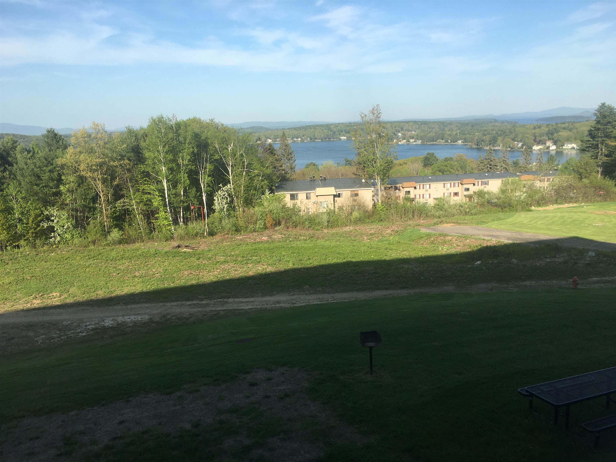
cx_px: 308
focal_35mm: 29
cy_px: 231
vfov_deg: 48.2
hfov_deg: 61.7
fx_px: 516
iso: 25
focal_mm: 4.15
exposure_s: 1/1261
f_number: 2.2
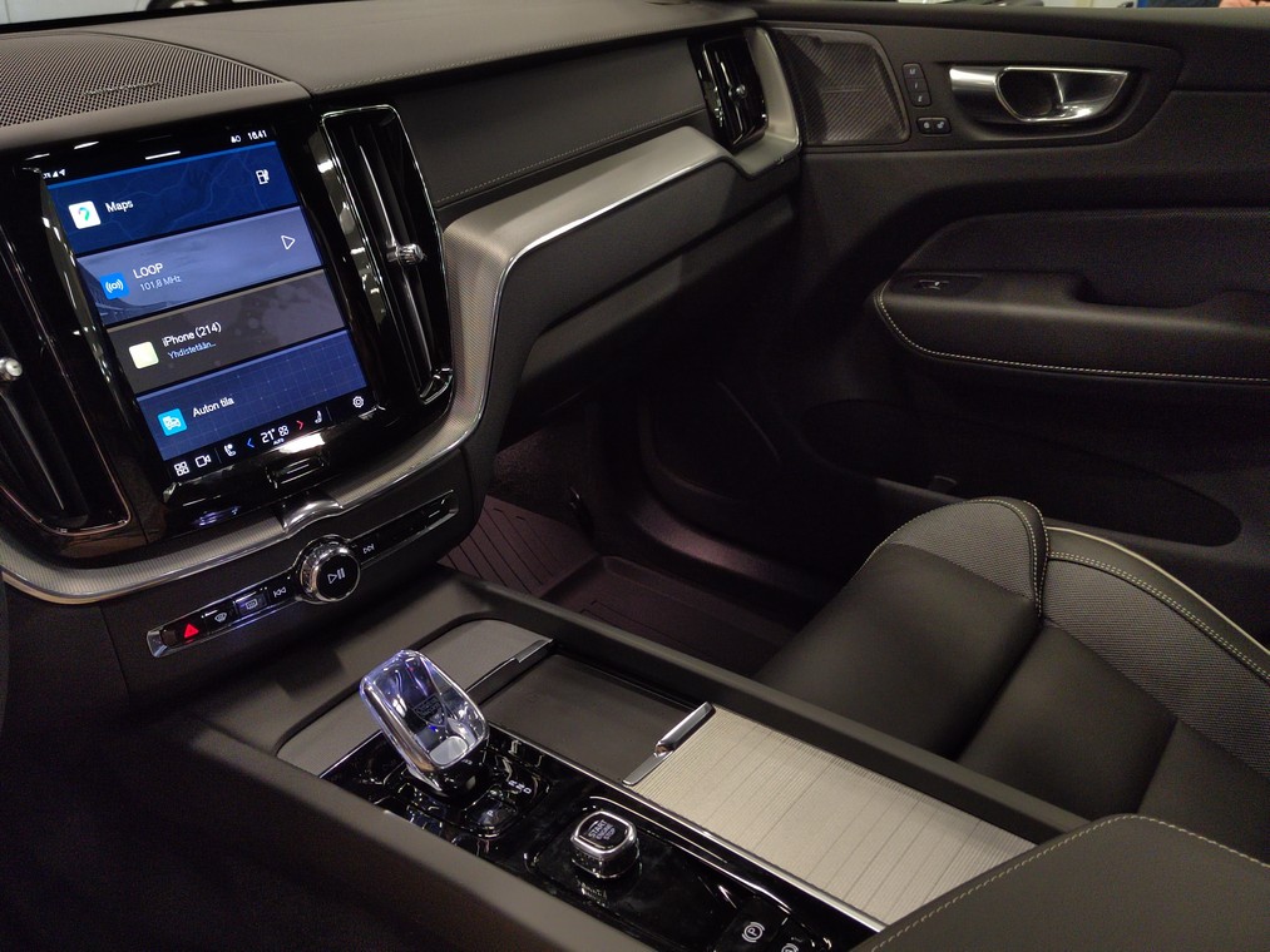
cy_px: 476
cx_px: 635
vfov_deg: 48.2
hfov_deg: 61.7
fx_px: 1064
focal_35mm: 29
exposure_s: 1/50
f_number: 1.9
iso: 2803
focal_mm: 5.52
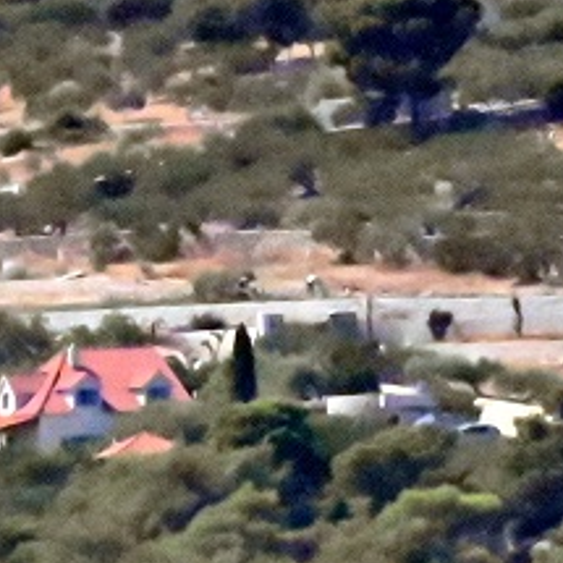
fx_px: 29404
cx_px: 131
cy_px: -7
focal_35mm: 1598
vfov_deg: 1.1
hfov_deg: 1.1
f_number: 29
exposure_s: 1/8000
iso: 32000
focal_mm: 270
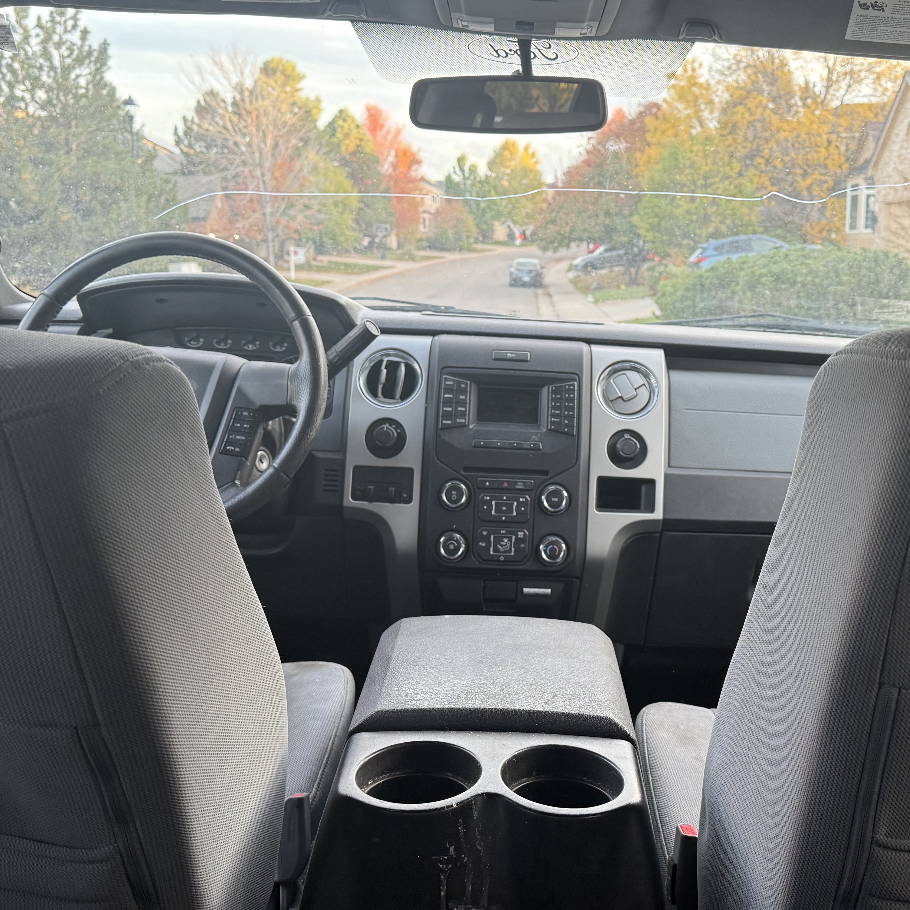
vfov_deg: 46.0
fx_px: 1071
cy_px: 449
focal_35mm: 36
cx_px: 558
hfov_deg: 45.7
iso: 200
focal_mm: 6.76
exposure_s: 1/90
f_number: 1.78
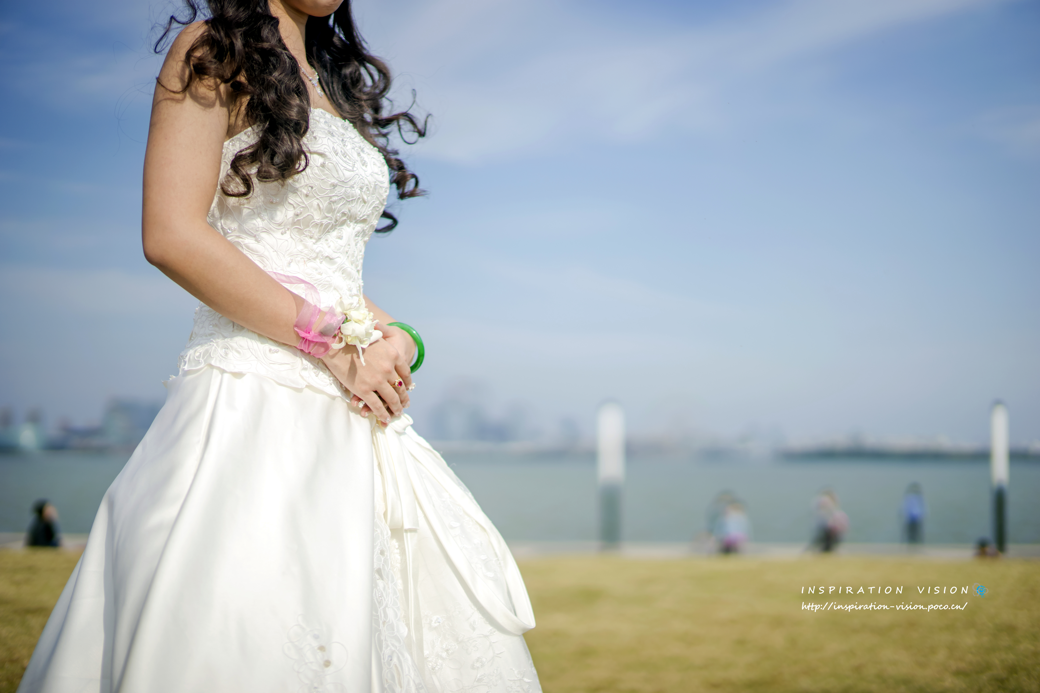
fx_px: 1444
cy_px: 346
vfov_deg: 27.0
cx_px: 520
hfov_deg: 39.6
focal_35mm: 50
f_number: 1.4
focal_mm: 50
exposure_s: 1/8000
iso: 100
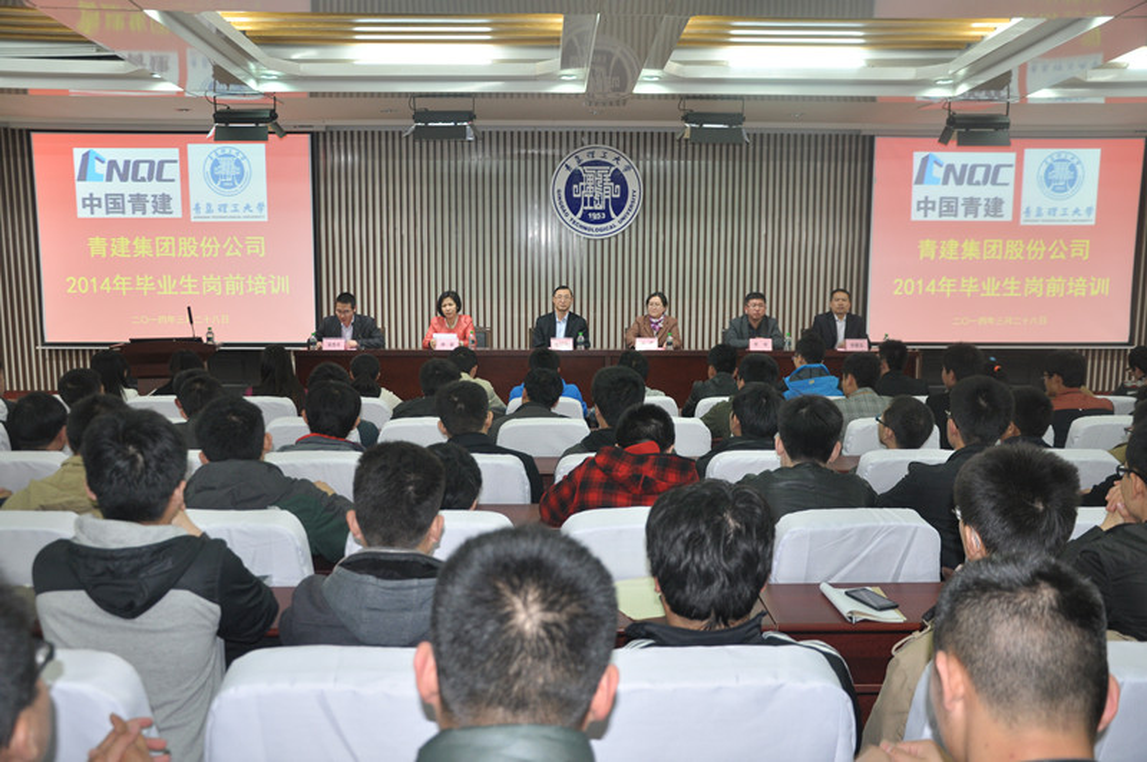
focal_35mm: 33
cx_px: 574
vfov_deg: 39.9
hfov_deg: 57.3
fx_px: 1050
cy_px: 381
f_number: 3.8
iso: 400
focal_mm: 22
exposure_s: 1/40
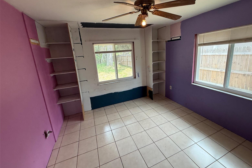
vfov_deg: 77.0
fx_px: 105
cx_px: 129
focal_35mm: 15
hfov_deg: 100.4
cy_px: 75
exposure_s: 1/120
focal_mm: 2.22
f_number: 2.2
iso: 125
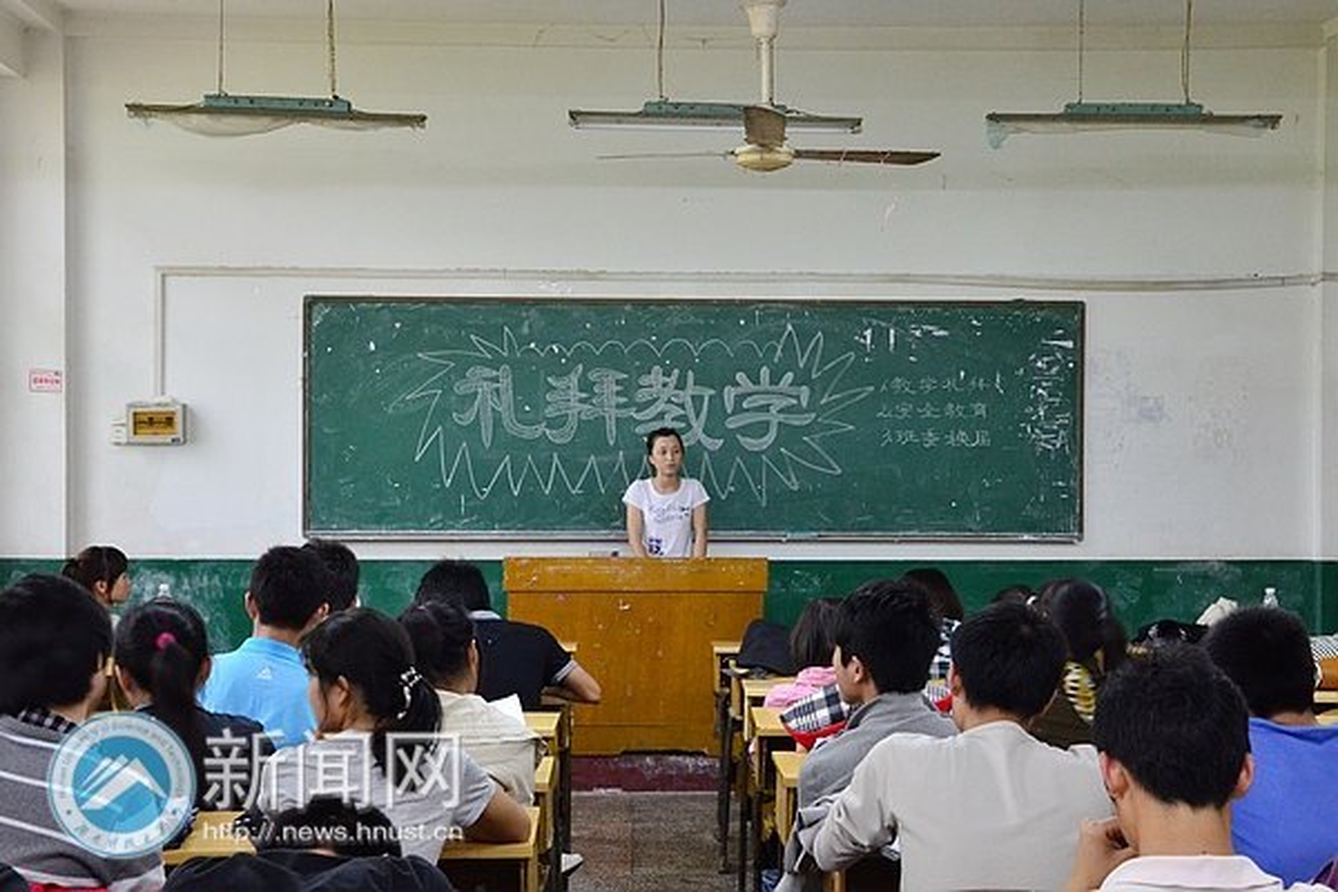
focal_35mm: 45
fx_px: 1672
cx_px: 669
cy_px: 446
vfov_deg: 29.9
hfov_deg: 43.6
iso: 1600
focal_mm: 30
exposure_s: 1/10
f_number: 11
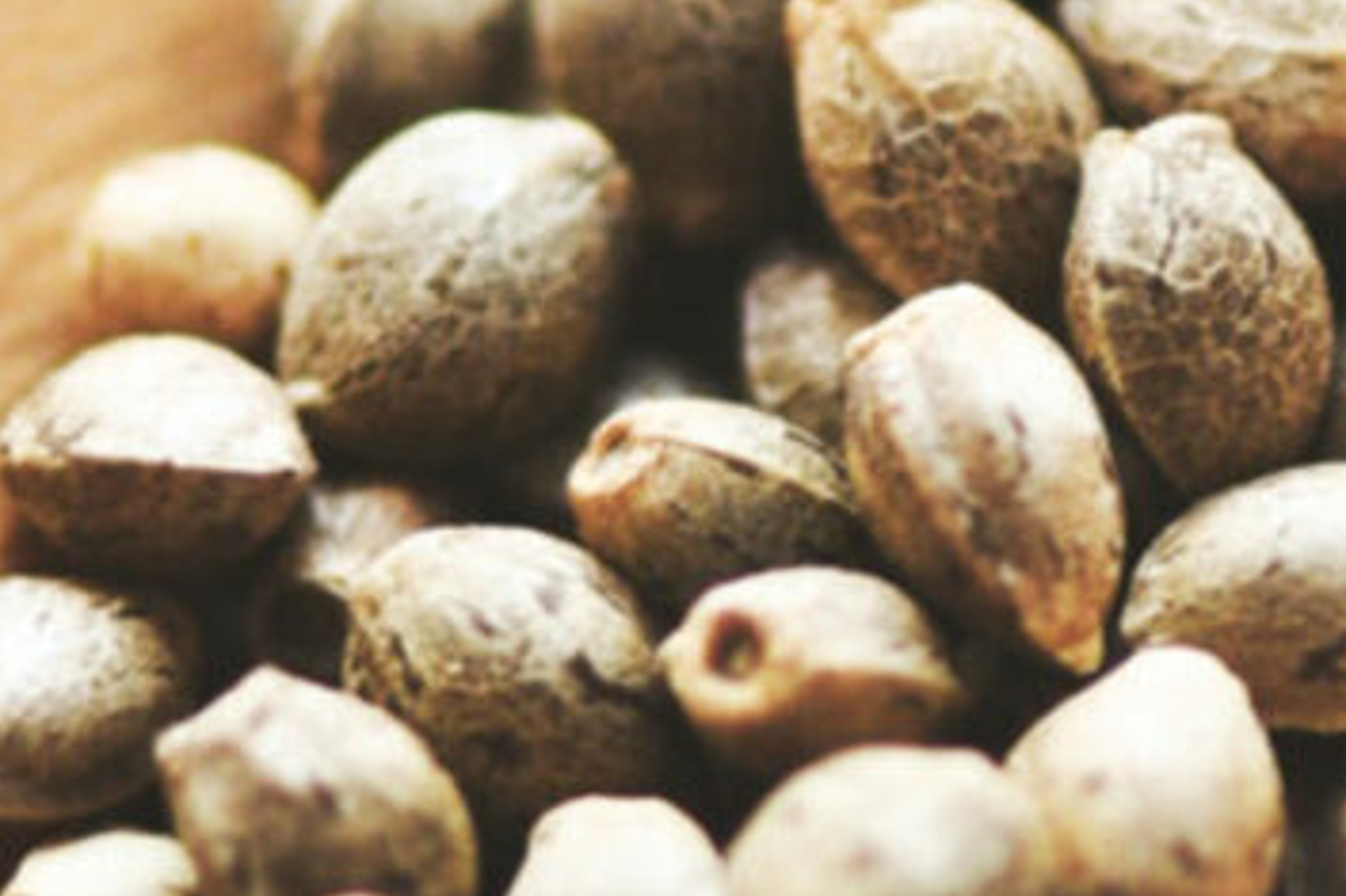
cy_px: 766
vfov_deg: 1.8
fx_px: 28438
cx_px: 1092
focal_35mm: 761
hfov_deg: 2.7
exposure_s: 1/125
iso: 400
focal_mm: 105
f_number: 3.5
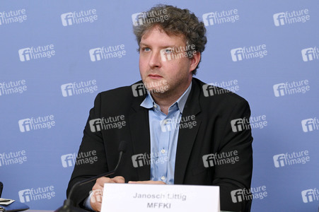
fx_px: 1195
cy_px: 106
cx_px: 160
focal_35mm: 135
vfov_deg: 10.1
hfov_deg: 15.2
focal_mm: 135
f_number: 5.6
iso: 4000
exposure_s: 1/800
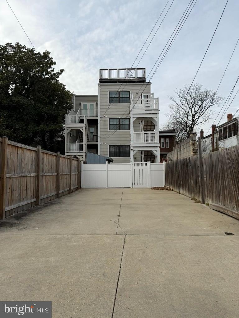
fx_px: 221
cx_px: 120
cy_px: 159
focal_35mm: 24
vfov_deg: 71.6
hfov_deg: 56.8
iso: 80
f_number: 1.78
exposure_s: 1/4167
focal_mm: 6.76
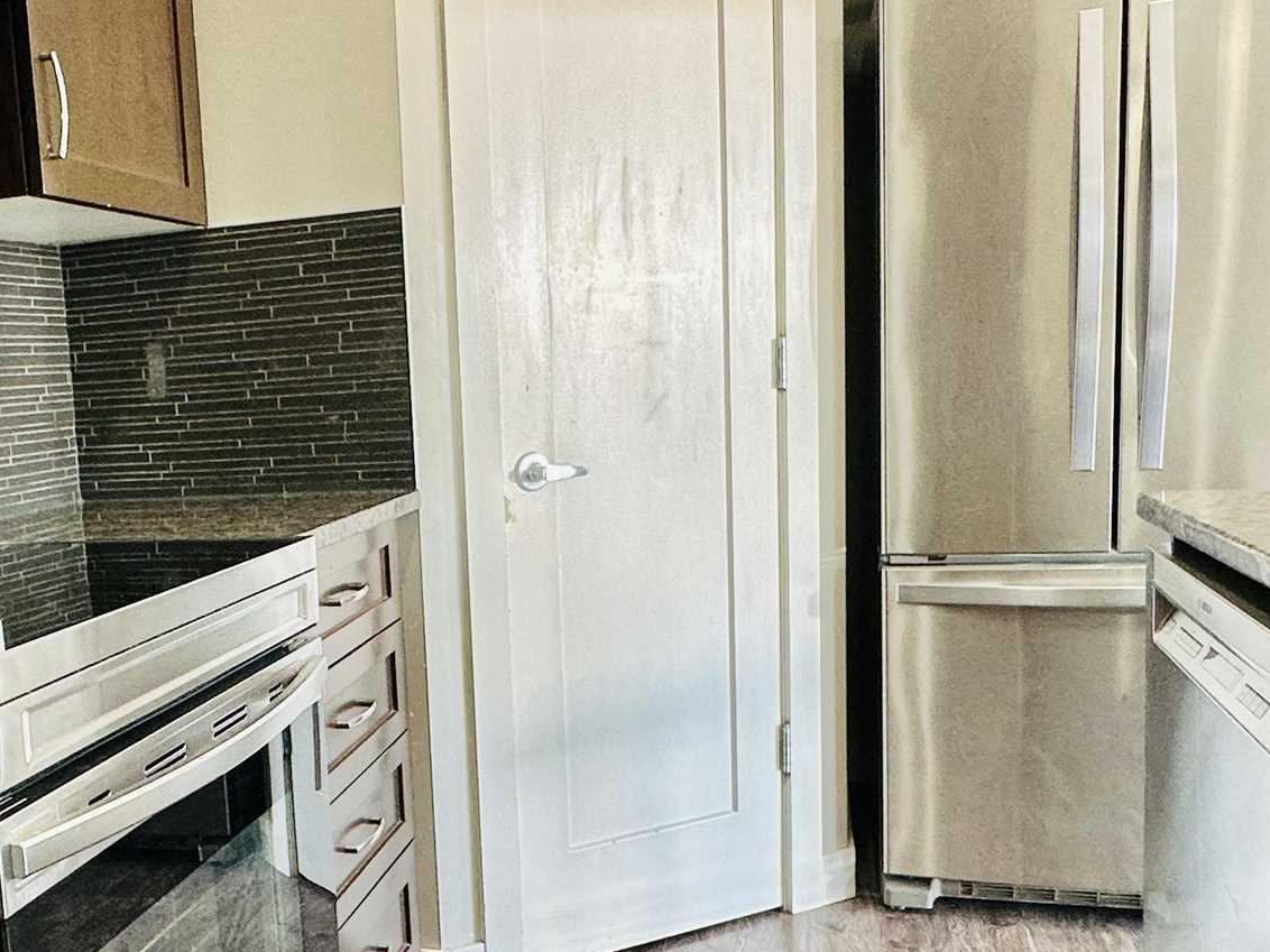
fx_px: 1394
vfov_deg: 37.5
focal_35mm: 38
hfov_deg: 46.6
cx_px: 270
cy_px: 590
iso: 125
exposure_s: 1/120
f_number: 2.2
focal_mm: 2.22
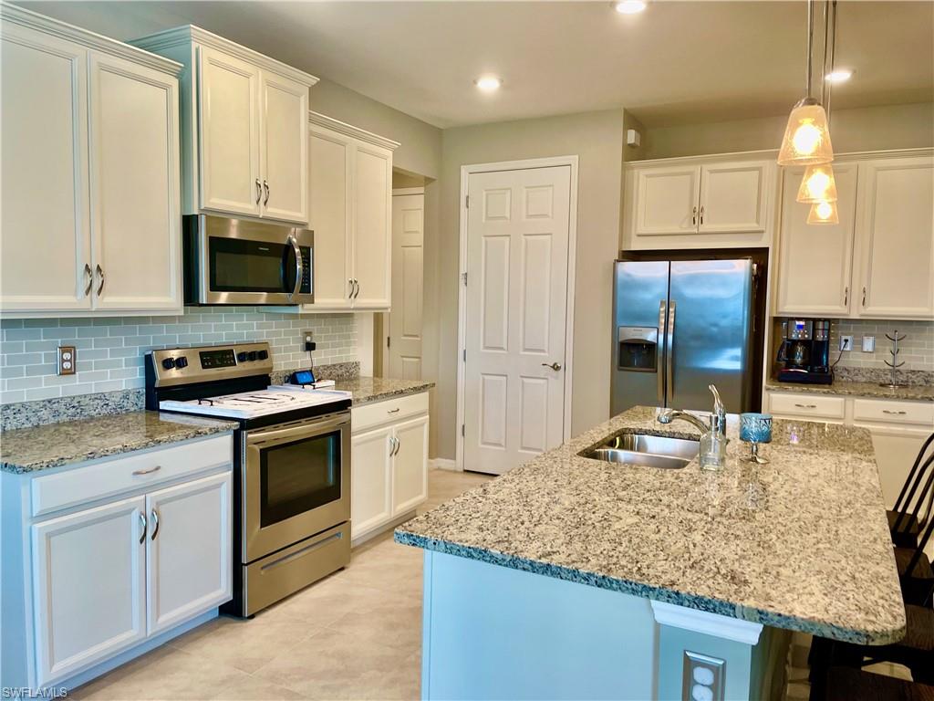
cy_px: 350
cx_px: 467
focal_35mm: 26
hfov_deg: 67.3
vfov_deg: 53.1
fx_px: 702
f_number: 1.6
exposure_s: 1/120
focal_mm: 4.2
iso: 125
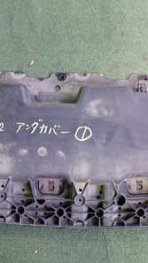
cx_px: 60
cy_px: 113
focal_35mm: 66
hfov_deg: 18.2
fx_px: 461
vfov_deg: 31.8
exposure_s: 1/30
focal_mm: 5.4
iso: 400
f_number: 2.3
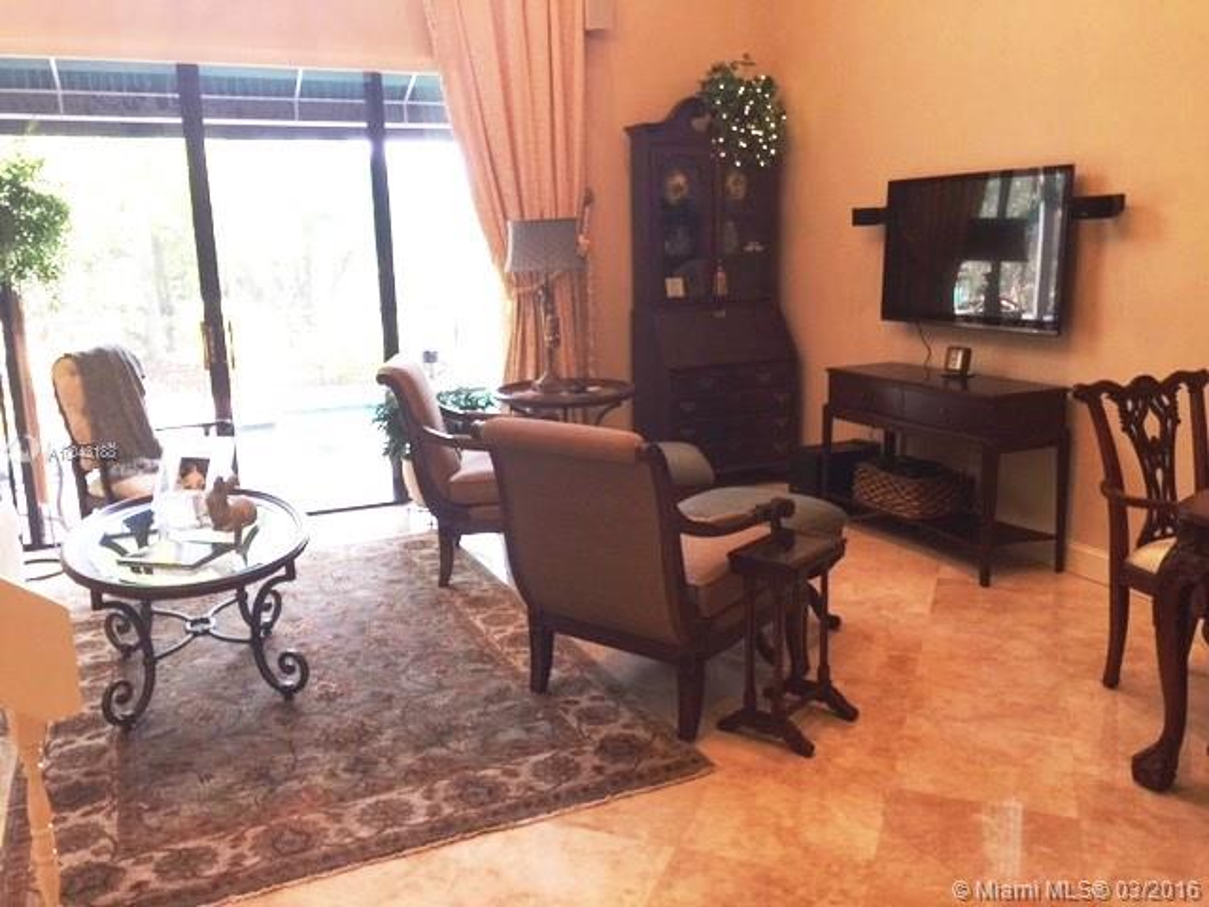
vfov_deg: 48.2
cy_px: 454
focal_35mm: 29
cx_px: 604
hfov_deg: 61.7
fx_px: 1013
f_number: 2.2
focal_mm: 4.15
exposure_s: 1/15
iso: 40
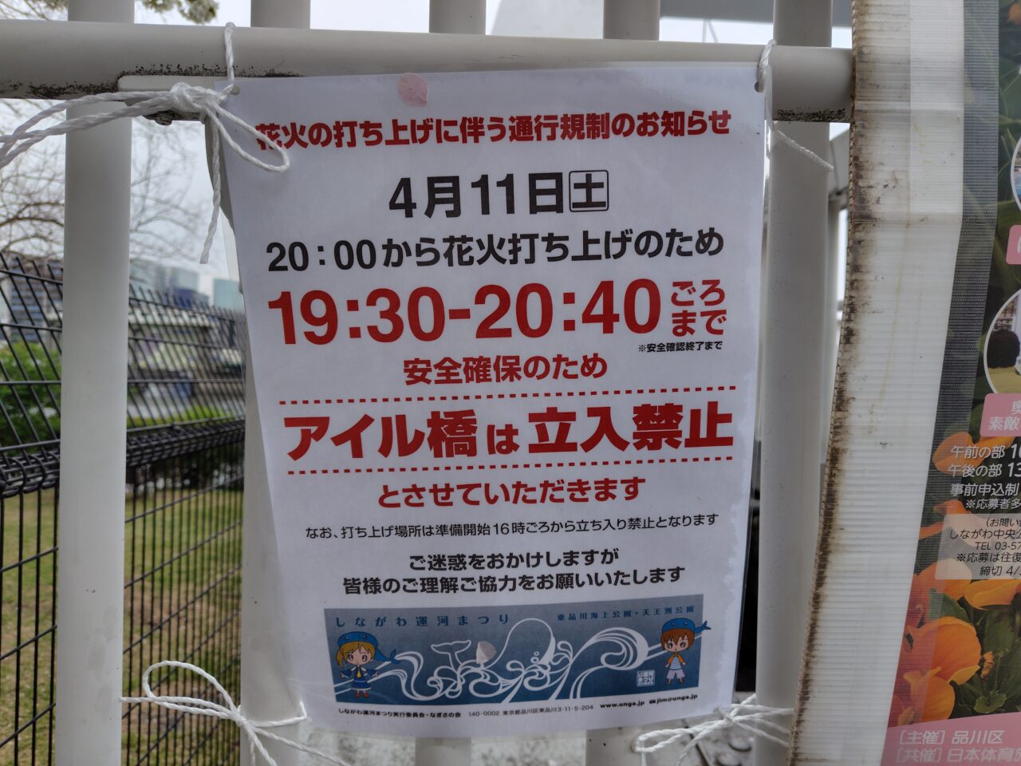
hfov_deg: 73.9
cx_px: 510
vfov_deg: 58.9
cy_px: 383
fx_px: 678
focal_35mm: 23
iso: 50
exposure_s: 1/654
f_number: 1.9
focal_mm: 5.6
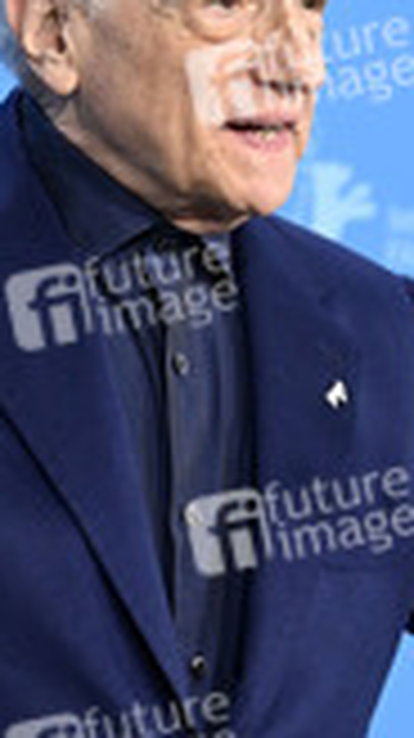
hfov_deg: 6.0
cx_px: 182
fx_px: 3931
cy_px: 410
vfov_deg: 10.7
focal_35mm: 201
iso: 3200
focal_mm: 70
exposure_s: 1/640
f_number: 4
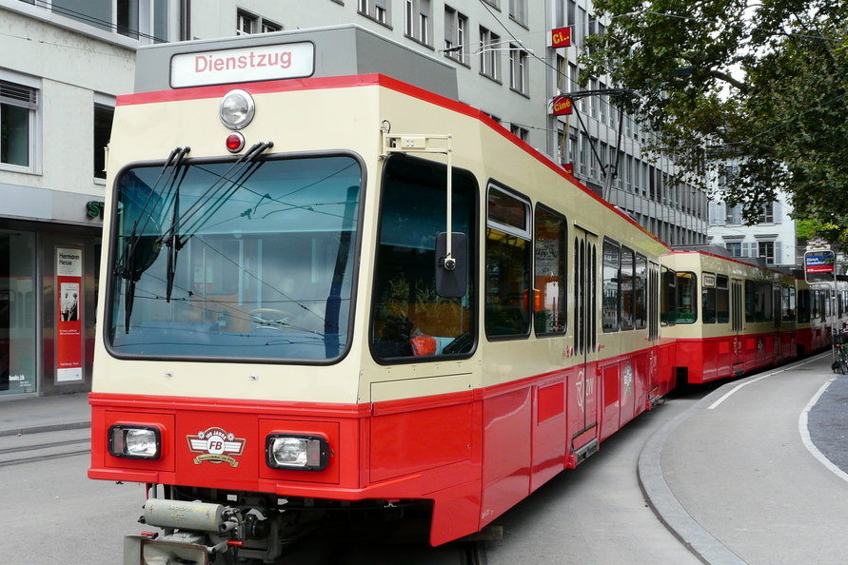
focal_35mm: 42
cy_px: 298
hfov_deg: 46.4
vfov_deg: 31.9
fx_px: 989
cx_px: 414
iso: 100
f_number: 4.5
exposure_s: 1/200
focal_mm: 5.9
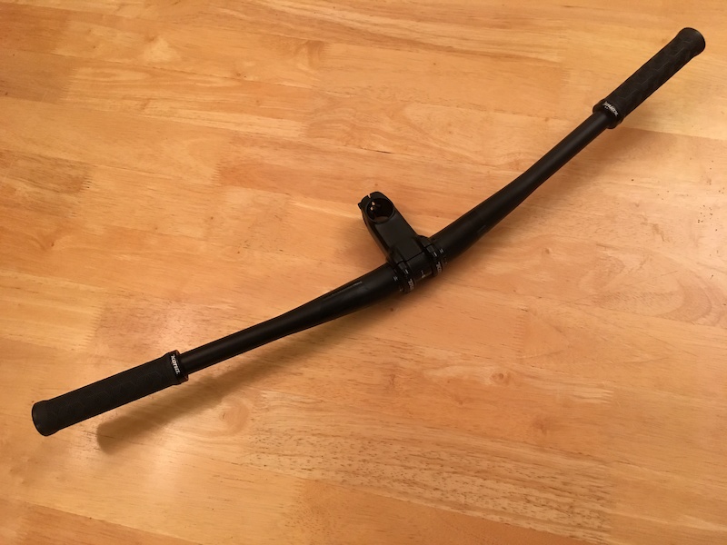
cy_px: 272
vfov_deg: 48.2
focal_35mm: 29
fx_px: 609
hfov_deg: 61.7
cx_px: 364
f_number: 2.2
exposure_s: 1/30
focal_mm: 4.15
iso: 125
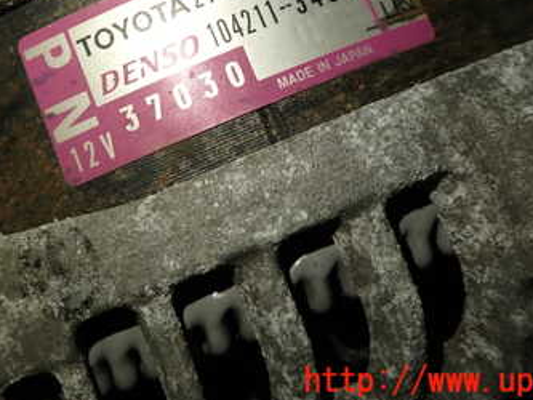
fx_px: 832
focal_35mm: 54
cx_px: 186
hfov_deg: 35.2
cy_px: 42
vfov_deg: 26.2
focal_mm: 5.4
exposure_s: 1/60
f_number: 2.3
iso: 125
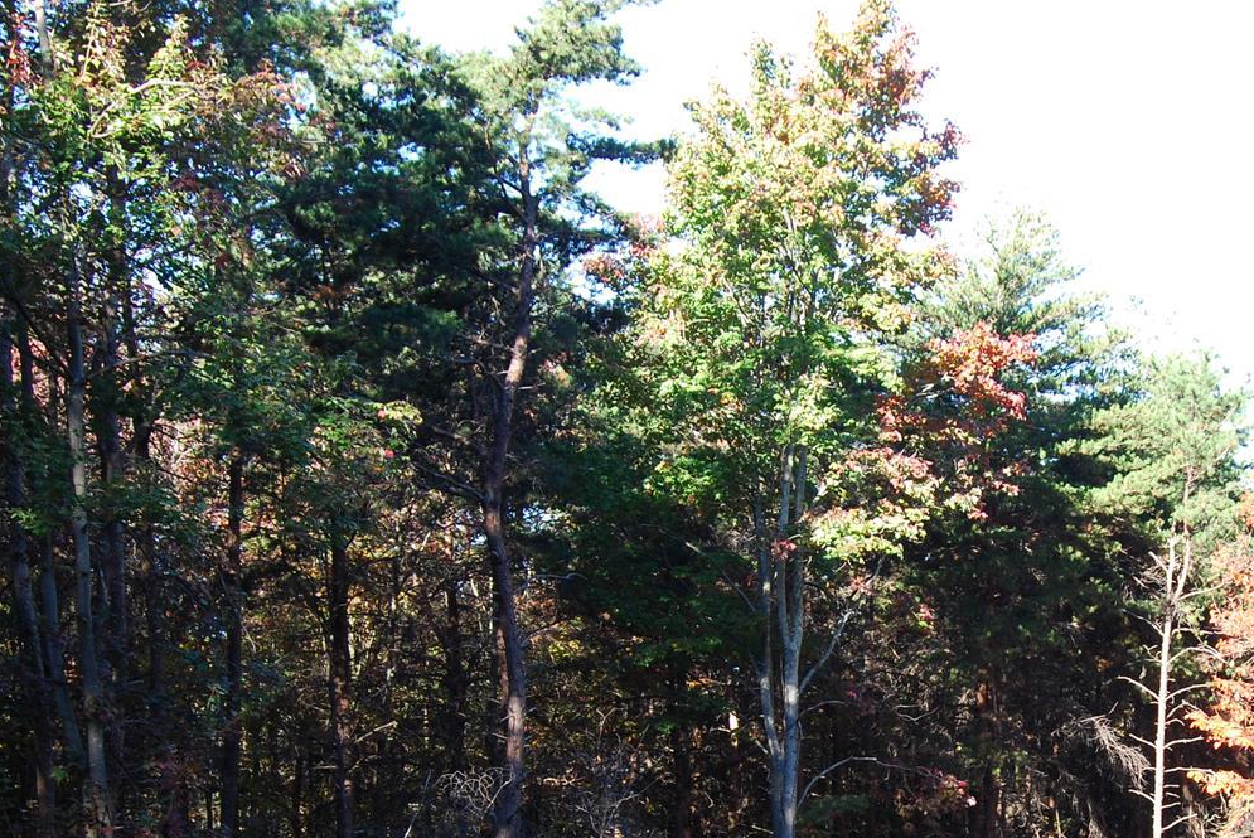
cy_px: 754
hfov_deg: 27.8
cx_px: 1001
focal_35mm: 71
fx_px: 2476
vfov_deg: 18.9
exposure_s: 1/60
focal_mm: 23
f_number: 7.1
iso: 200
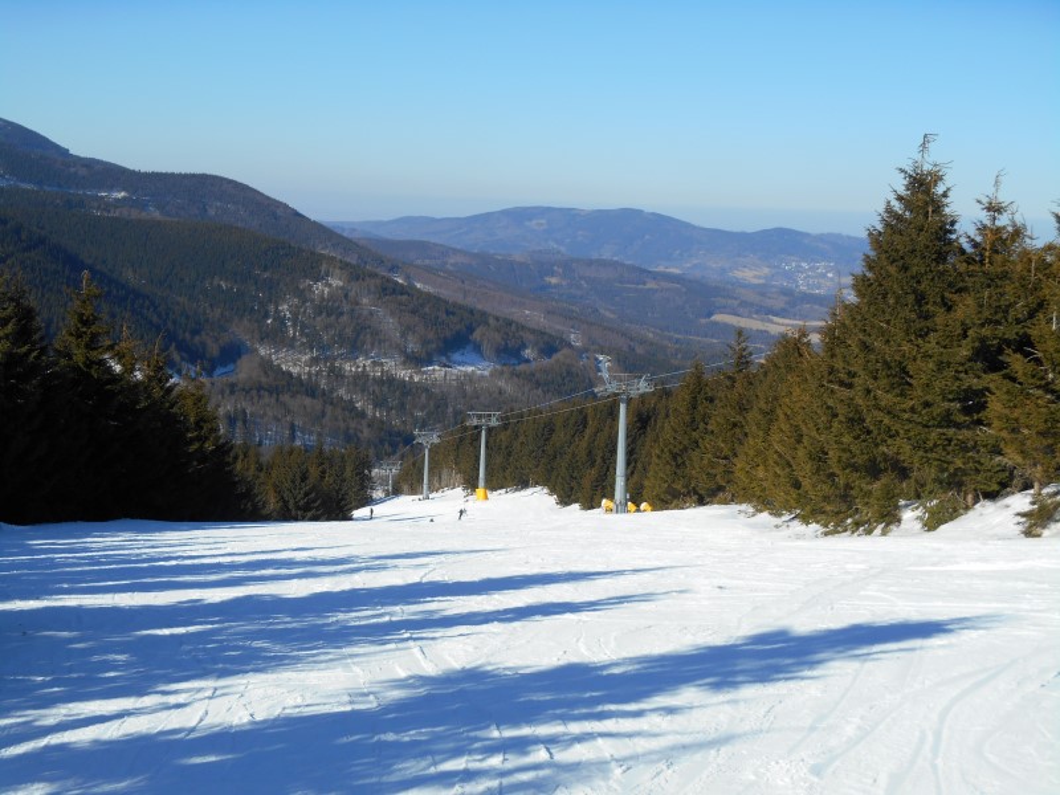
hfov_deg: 36.2
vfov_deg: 27.5
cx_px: 530
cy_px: 398
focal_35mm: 53
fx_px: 1623
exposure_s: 1/800
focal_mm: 9.5
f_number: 4.2
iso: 80
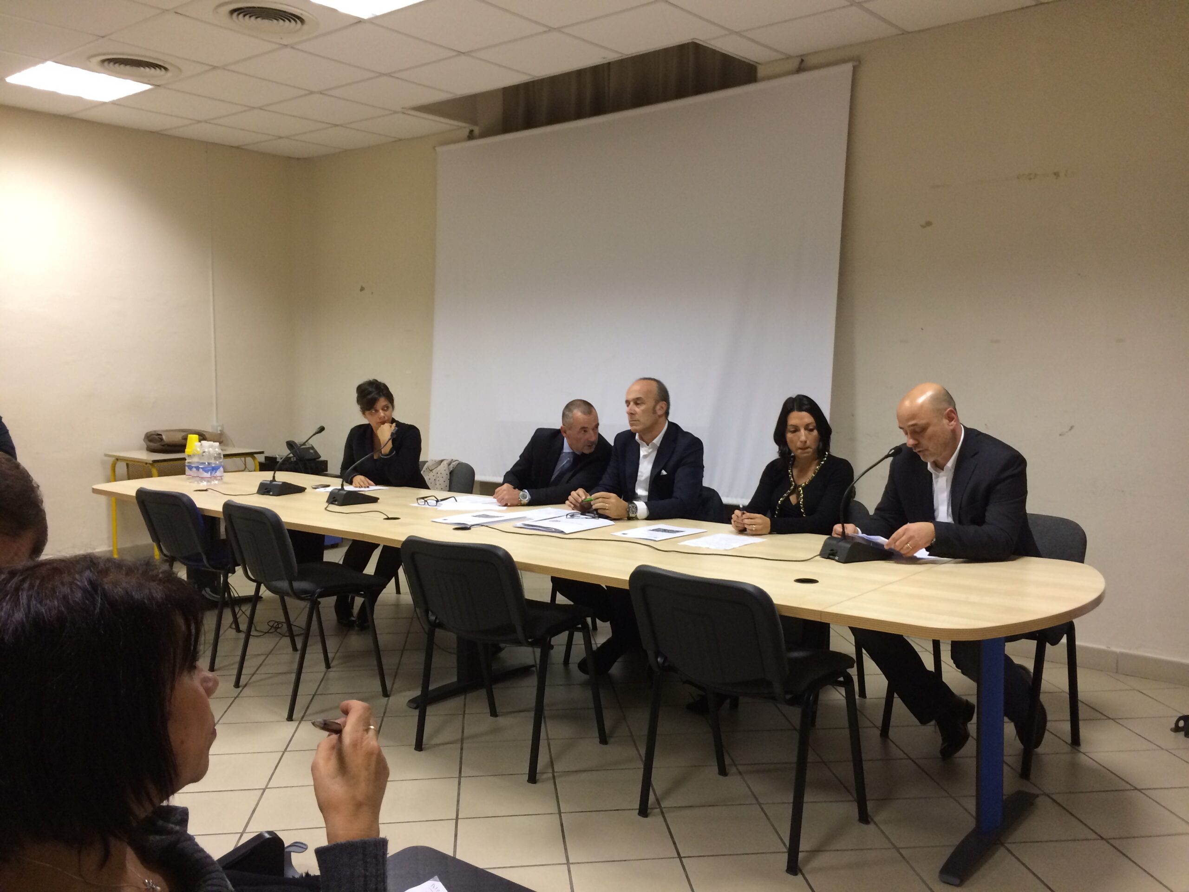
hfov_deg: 61.7
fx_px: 996
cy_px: 446
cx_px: 594
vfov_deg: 48.2
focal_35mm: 29
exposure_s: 1/33
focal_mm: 4.15
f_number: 2.2
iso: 160
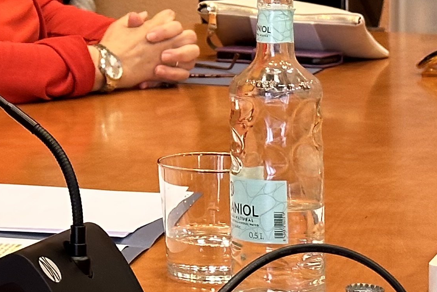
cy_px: -233
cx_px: -18
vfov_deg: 7.4
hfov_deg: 11.3
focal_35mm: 180
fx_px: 2185
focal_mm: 6.86
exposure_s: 1/50
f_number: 1.78
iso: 160
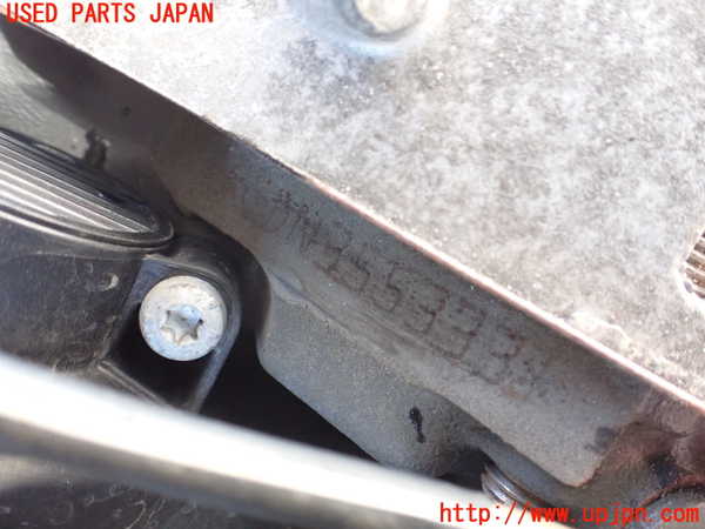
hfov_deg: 60.0
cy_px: 264
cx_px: 352
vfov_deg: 46.8
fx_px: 611
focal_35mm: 30
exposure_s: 1/60
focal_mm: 5.4
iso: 800
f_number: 2.3
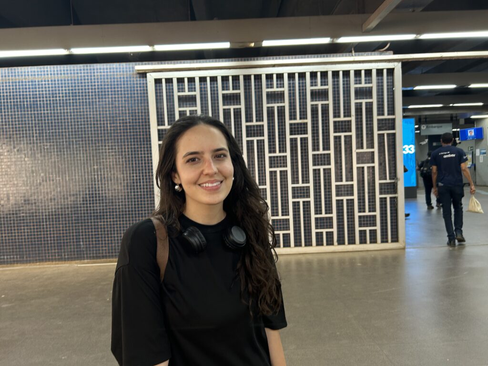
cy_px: 183
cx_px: 244
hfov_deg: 67.3
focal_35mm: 26
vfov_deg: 53.1
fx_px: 367
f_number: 1.5
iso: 100
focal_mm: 5.7
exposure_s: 1/60
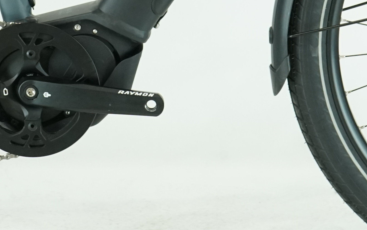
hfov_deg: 10.6
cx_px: 129
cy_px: -131
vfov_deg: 6.5
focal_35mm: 198
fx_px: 1981
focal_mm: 52
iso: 1600
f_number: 5.6
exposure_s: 1/200
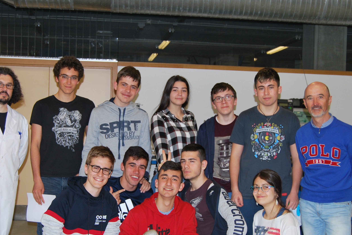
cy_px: 146
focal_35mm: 56
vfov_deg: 24.1
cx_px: 155
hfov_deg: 35.6
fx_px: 548
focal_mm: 24
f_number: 4
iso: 200
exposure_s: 1/60
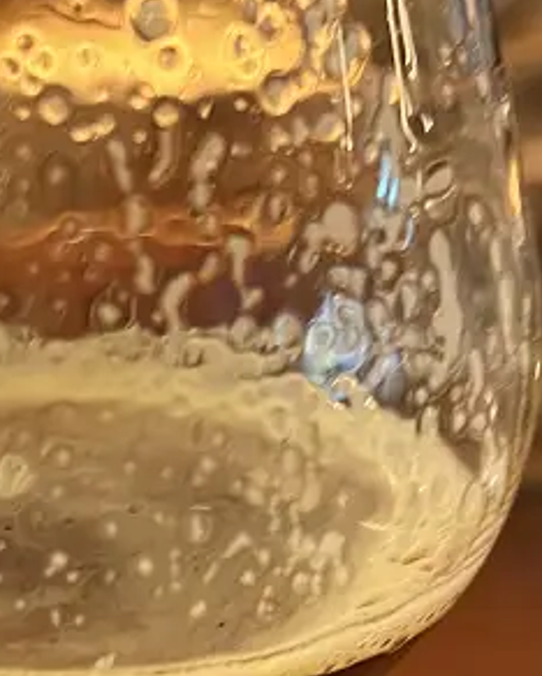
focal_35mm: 89
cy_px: 530
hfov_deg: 16.9
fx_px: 1783
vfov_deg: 21.2
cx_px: 12
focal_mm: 5.1
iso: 500
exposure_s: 1/50
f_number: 1.6
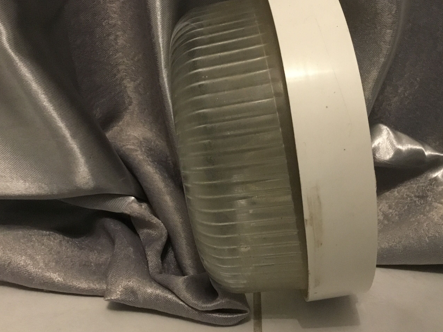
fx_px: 512
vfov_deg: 35.9
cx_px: 245
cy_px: 142
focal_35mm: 40
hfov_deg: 46.7
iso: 500
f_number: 2.4
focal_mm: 3.3
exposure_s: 1/17
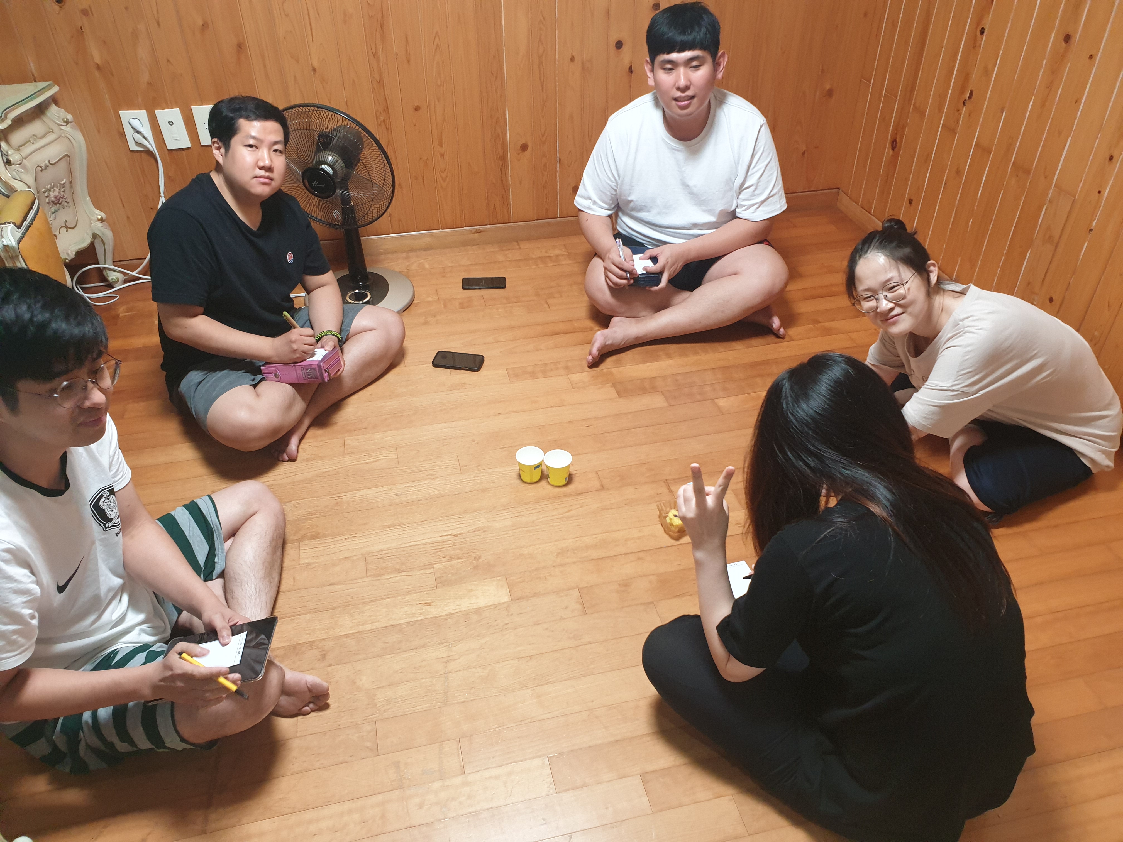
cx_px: 562
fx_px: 843
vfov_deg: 53.1
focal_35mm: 26
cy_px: 421
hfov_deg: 67.3
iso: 320
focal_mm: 4.3
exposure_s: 1/30
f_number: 2.4
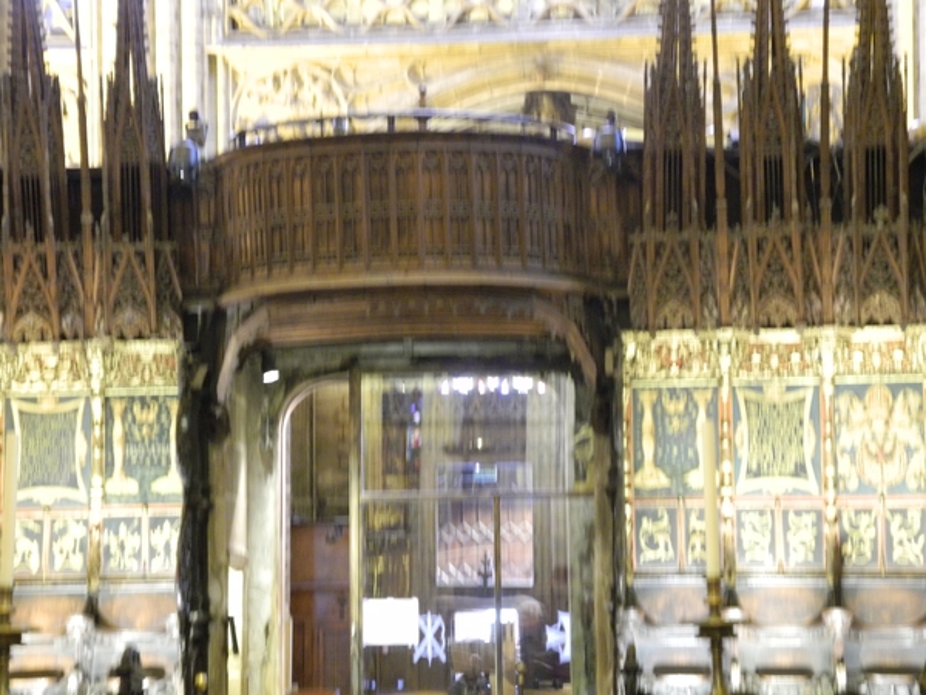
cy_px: 348
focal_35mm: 105
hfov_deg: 18.7
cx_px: 463
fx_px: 2809
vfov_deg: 14.1
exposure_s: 1.6
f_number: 4.5
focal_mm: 22.5
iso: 500
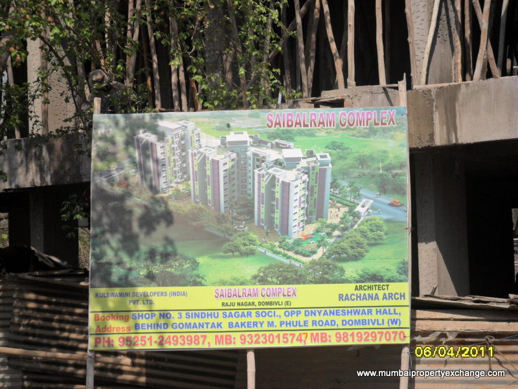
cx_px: 259
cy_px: 194
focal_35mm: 108
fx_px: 1616
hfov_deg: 18.2
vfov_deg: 13.7
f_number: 5
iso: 100
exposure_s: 1/500
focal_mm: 19.6
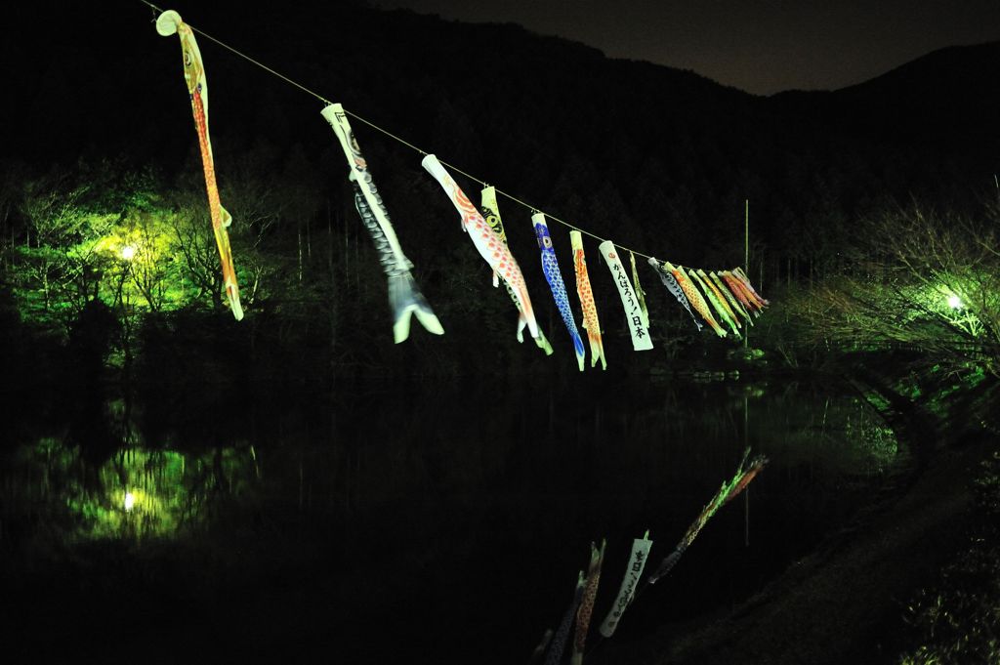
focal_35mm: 35
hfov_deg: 54.5
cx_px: 500
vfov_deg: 37.8
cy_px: 332
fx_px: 971
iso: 3200
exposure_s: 1/8
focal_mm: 35
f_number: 2
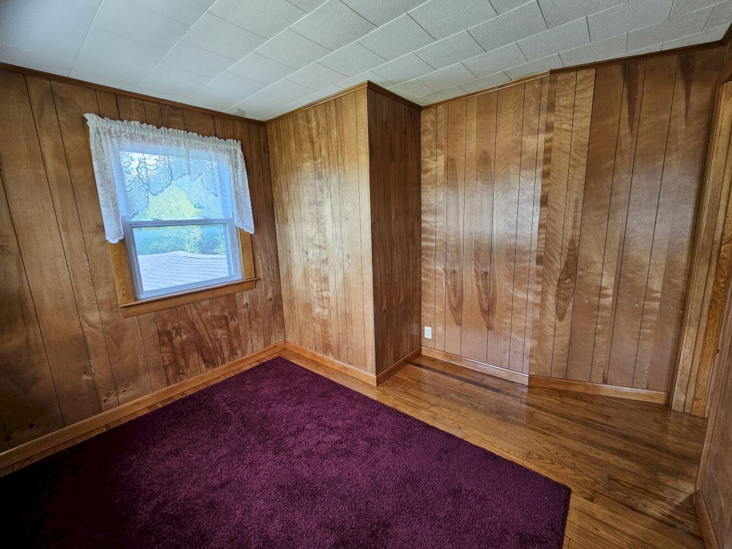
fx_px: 275
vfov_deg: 89.9
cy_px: 274
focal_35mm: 13
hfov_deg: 106.2
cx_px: 366
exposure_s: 1/60
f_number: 2.2
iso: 125
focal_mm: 2.2
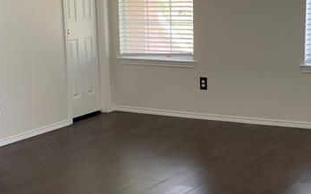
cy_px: 121
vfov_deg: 16.3
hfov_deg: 25.9
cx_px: 152
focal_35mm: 80
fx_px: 678
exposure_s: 1/115
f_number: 1.8
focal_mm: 4.25
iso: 100
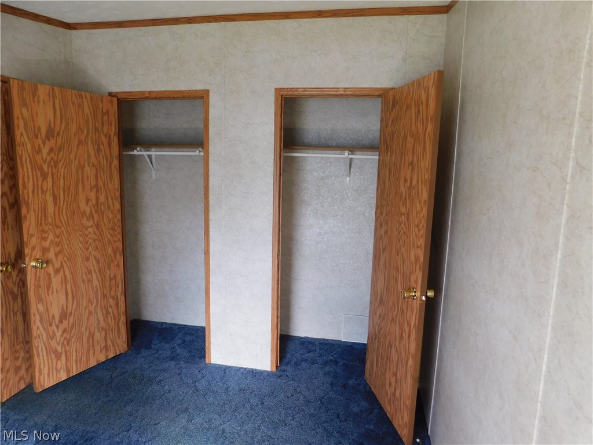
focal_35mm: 23
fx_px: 394
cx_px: 296
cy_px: 222
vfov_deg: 58.9
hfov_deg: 73.9
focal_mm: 4
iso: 140
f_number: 3
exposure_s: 1/30
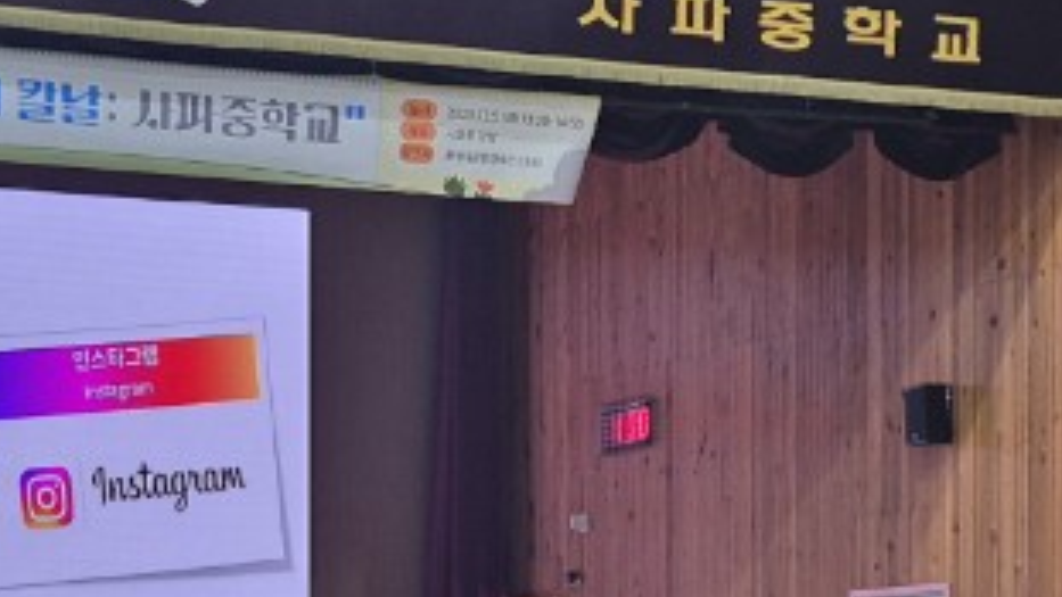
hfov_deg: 20.7
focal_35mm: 103
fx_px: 2901
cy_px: 665
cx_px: 519
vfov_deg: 11.6
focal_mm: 5.4
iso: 125
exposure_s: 1/120
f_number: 1.8
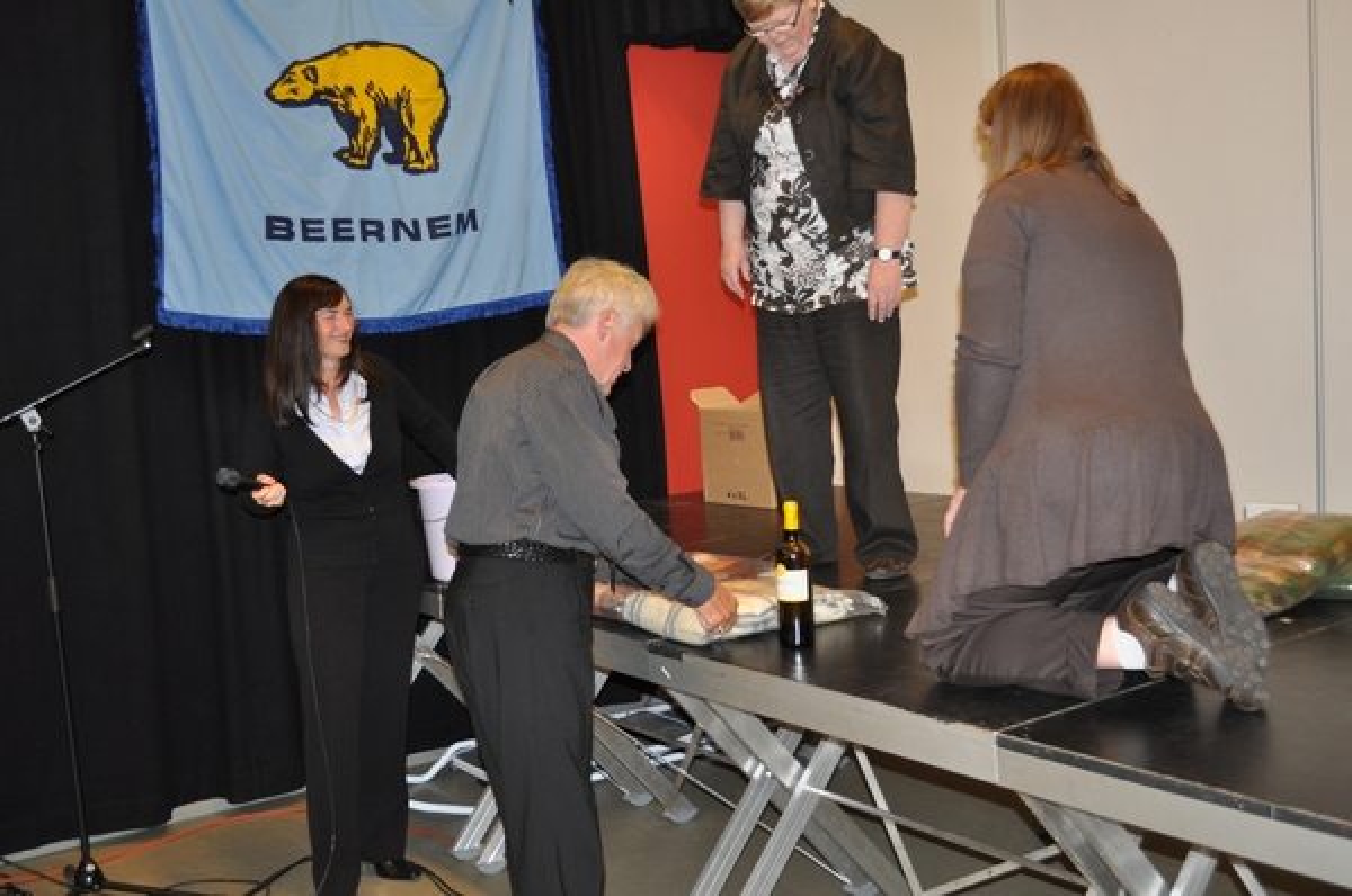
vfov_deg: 34.1
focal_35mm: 39
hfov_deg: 49.6
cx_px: 676
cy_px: 448
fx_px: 1462
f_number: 4.2
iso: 800
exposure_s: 1/60
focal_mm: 26
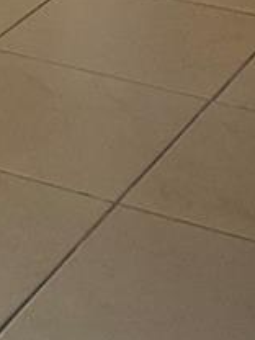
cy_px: -440
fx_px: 1640
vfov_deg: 10.4
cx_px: -248
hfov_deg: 8.4
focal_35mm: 167
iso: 80
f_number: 1.8
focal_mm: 3
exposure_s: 1/60
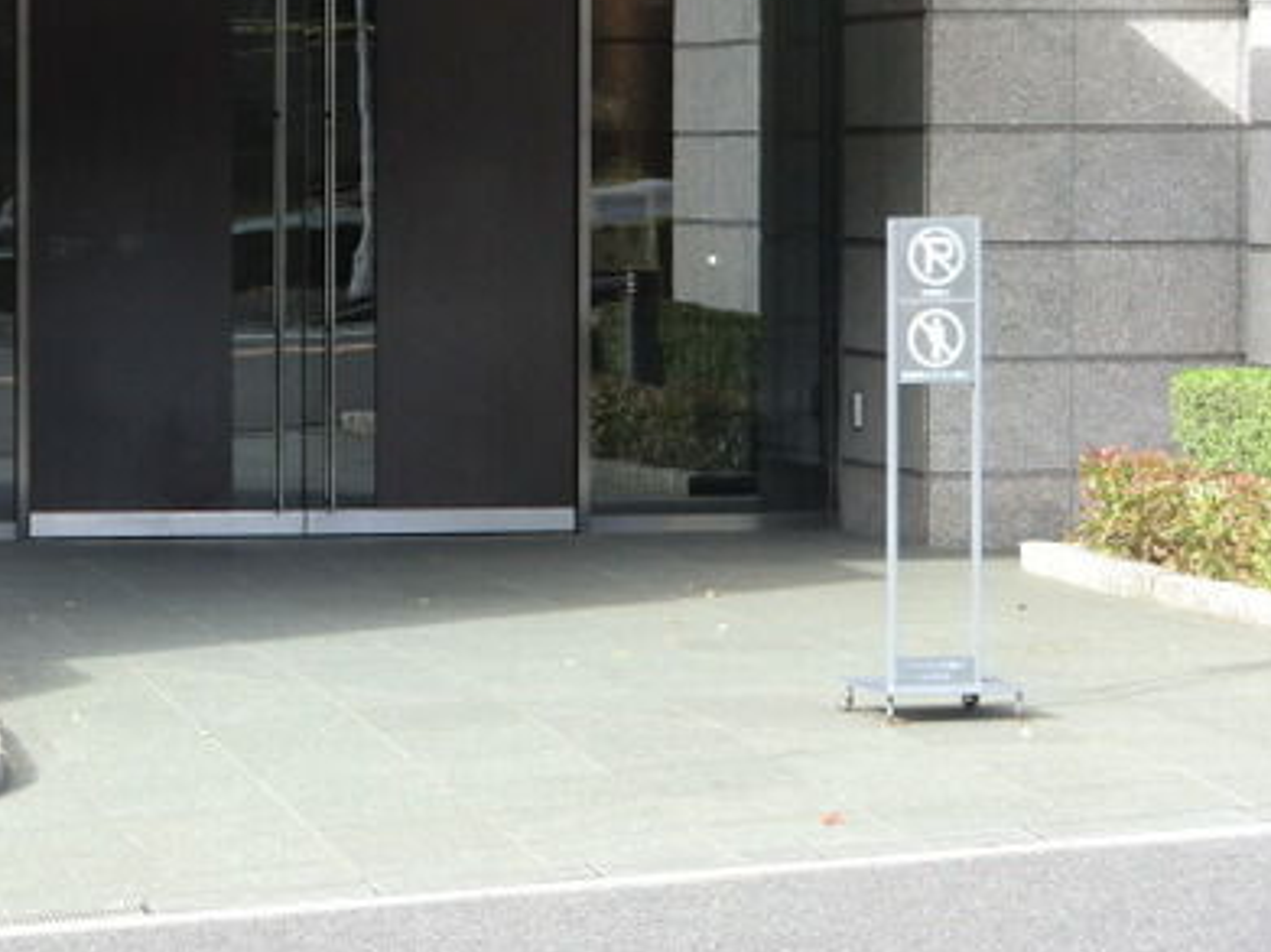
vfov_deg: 9.2
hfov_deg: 12.2
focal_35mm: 161
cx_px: 338
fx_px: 5910
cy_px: 289
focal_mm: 18.8
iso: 100
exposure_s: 1/100
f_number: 5
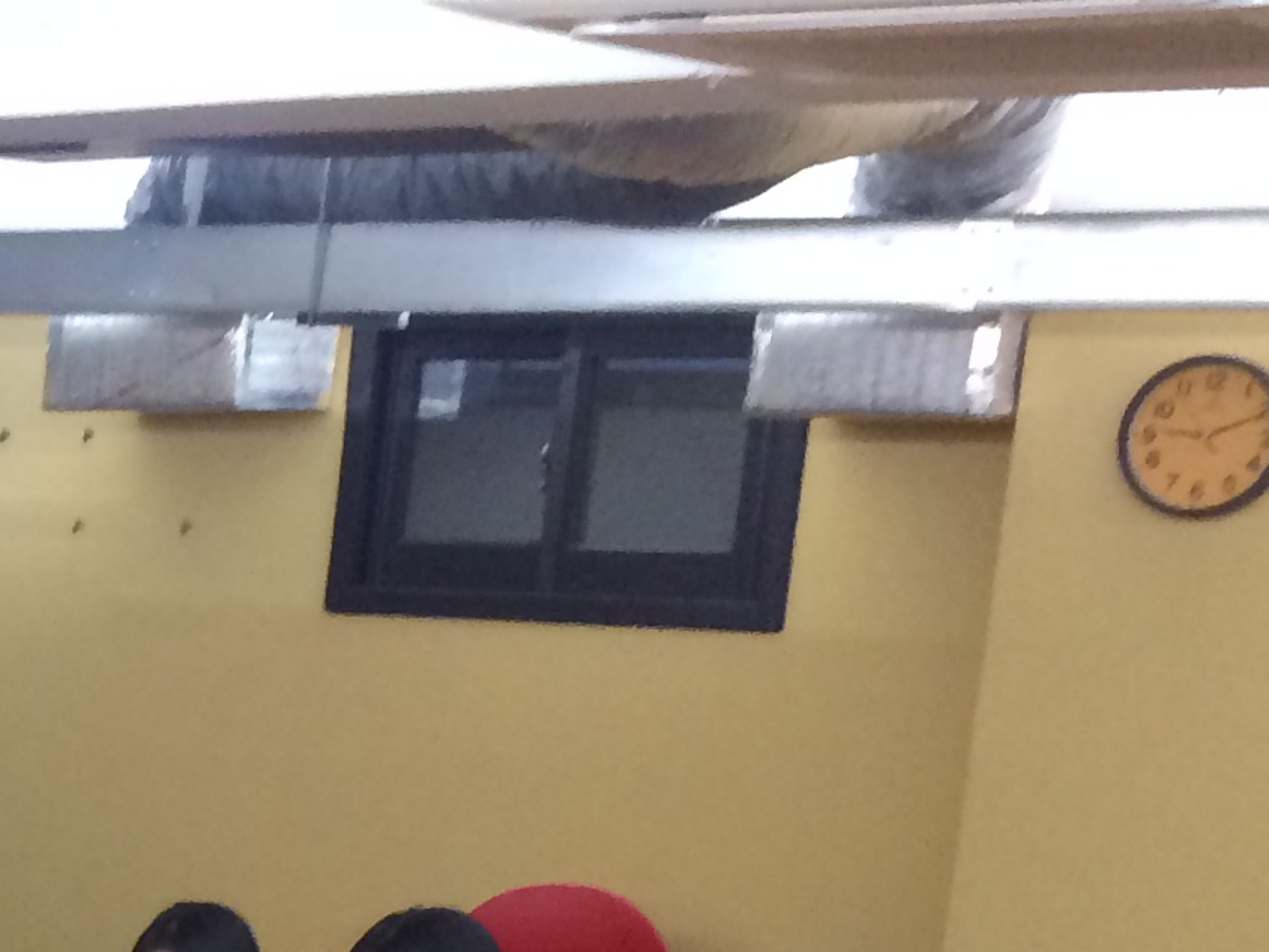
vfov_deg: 12.5
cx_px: -1059
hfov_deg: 15.1
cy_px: 1482
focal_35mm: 112
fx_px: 4106
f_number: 2.2
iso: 125
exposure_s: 1/30
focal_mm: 4.15
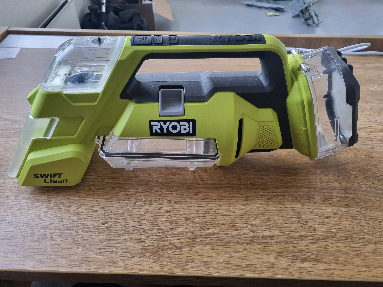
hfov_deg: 67.3
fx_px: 288
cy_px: 144
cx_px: 192
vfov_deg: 53.1
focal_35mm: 26
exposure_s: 1/100
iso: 100
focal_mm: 5.4
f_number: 1.8
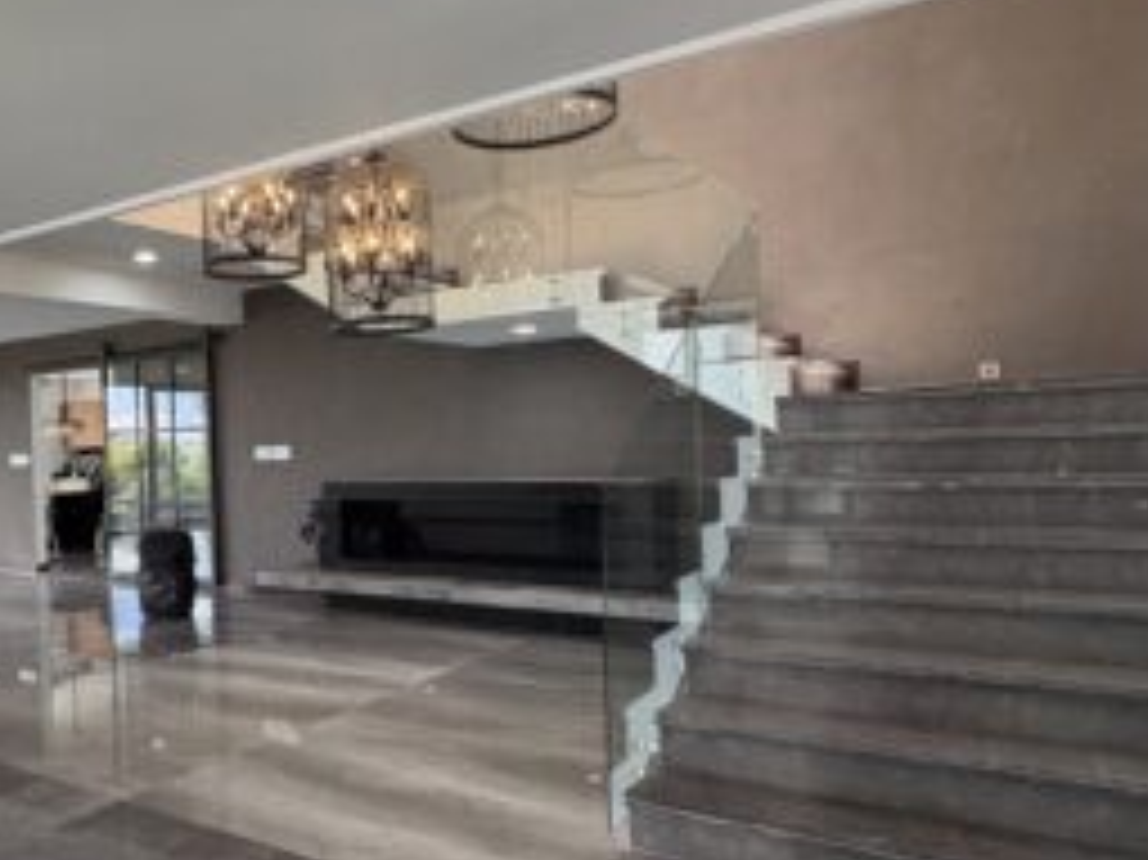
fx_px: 729
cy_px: 468
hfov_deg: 71.1
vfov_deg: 60.9
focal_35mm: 22
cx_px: 284
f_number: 2.2
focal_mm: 2.22
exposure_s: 1/120
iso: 250
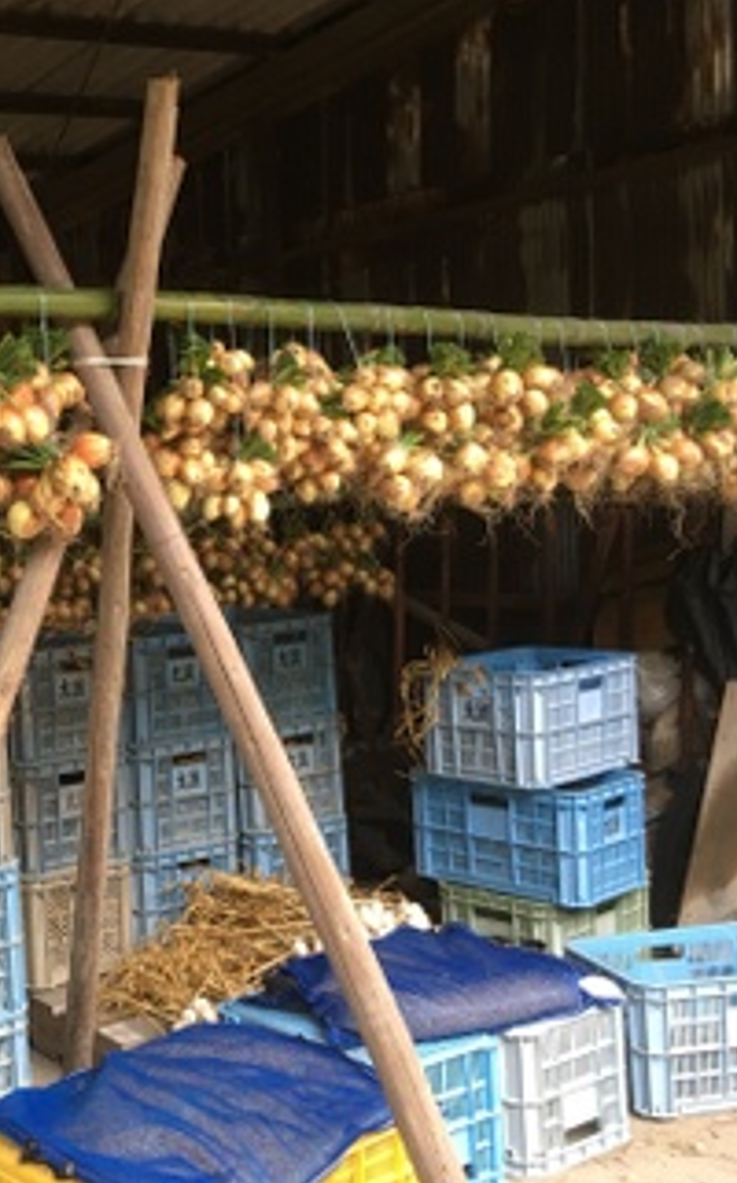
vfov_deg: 43.5
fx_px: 1482
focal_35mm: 46
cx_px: -77
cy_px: 549
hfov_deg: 25.8
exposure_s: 1/30
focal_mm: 4.15
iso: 64
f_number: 2.2
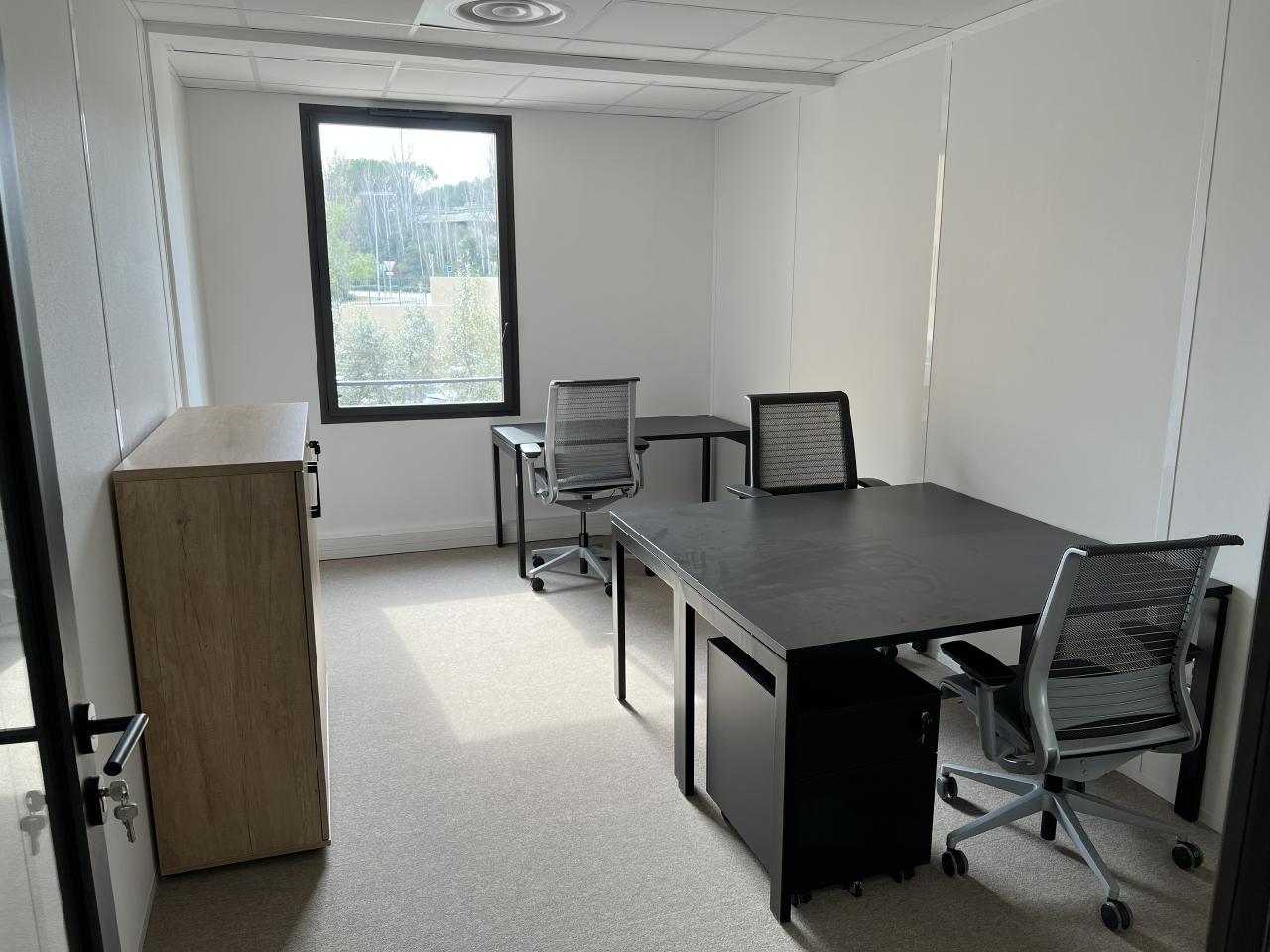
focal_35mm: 26
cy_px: 476
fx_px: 954
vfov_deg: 53.1
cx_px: 635
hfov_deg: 67.3
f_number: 1.5
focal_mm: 5.7
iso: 40
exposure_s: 1/178
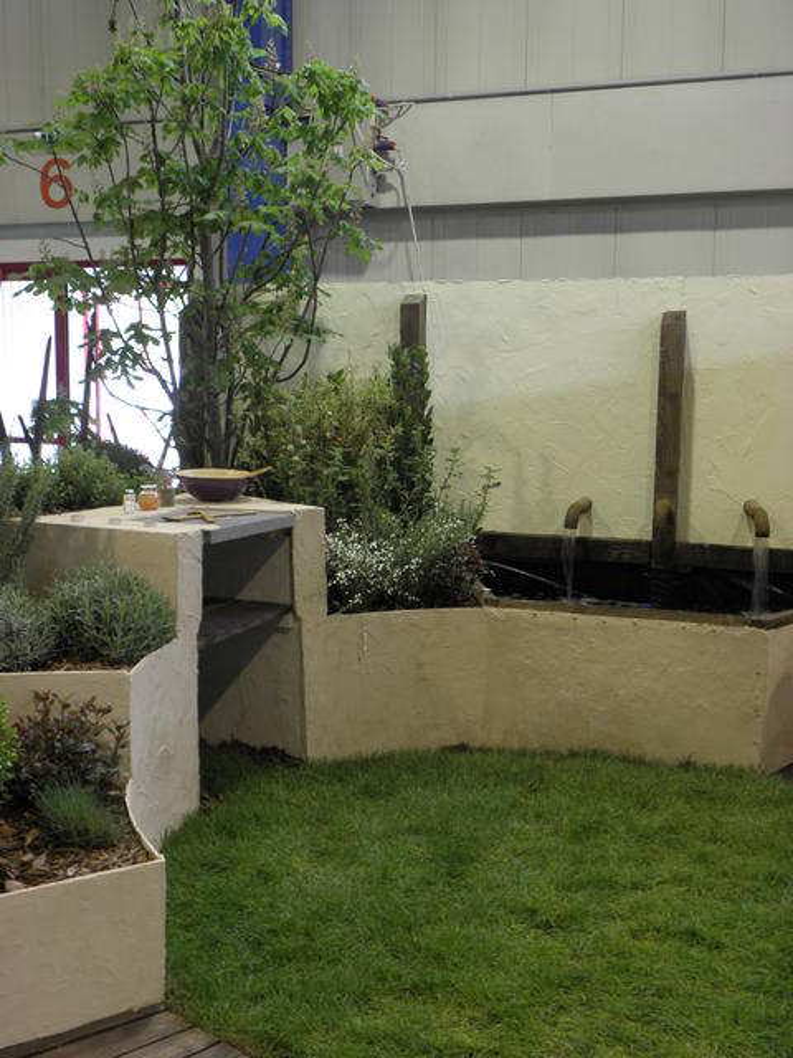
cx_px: 396
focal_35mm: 38
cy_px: 529
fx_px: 1161
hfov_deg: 37.7
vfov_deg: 49.0
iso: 125
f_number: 3.2
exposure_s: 1/10
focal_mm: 6.85
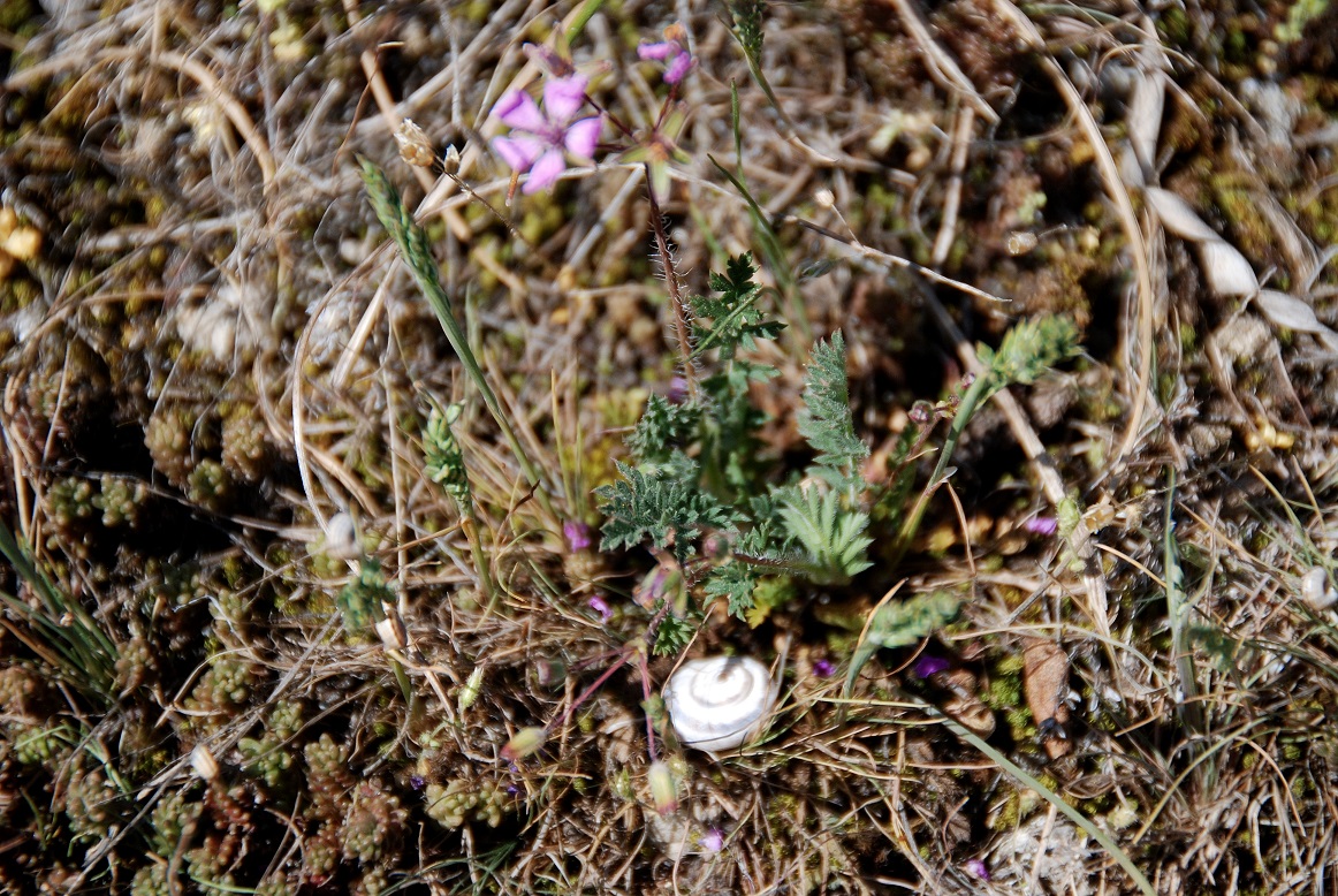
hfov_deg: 6.9
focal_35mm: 300
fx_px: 11164
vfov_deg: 4.6
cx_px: 669
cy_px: 448
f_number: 5.6
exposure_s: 1/640
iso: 200
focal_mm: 200
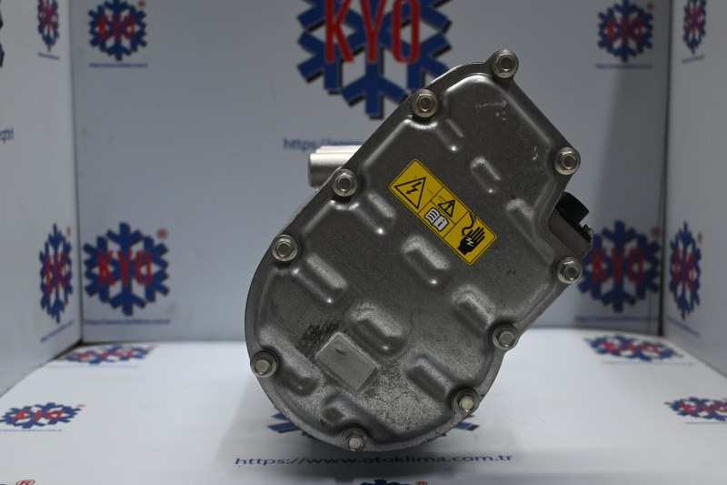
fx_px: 878
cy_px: 242
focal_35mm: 44
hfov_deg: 45.0
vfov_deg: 30.8
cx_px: 364
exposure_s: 1/125
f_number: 4.8
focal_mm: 29
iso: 900
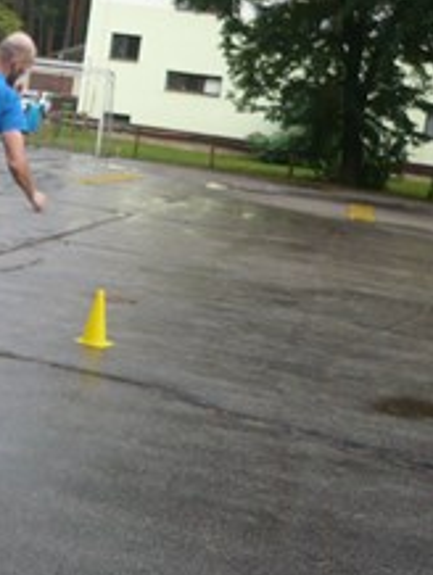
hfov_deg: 18.5
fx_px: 1282
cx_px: -37
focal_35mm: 77
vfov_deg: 25.2
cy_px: 195
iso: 125
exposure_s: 1/125
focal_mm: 5.8
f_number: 2.8
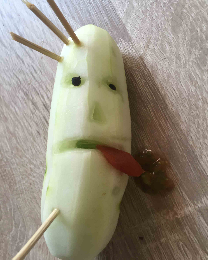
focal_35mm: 31
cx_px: 103
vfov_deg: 57.2
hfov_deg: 47.1
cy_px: 130
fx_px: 239
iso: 80
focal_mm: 4.15
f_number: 2.2
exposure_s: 1/33
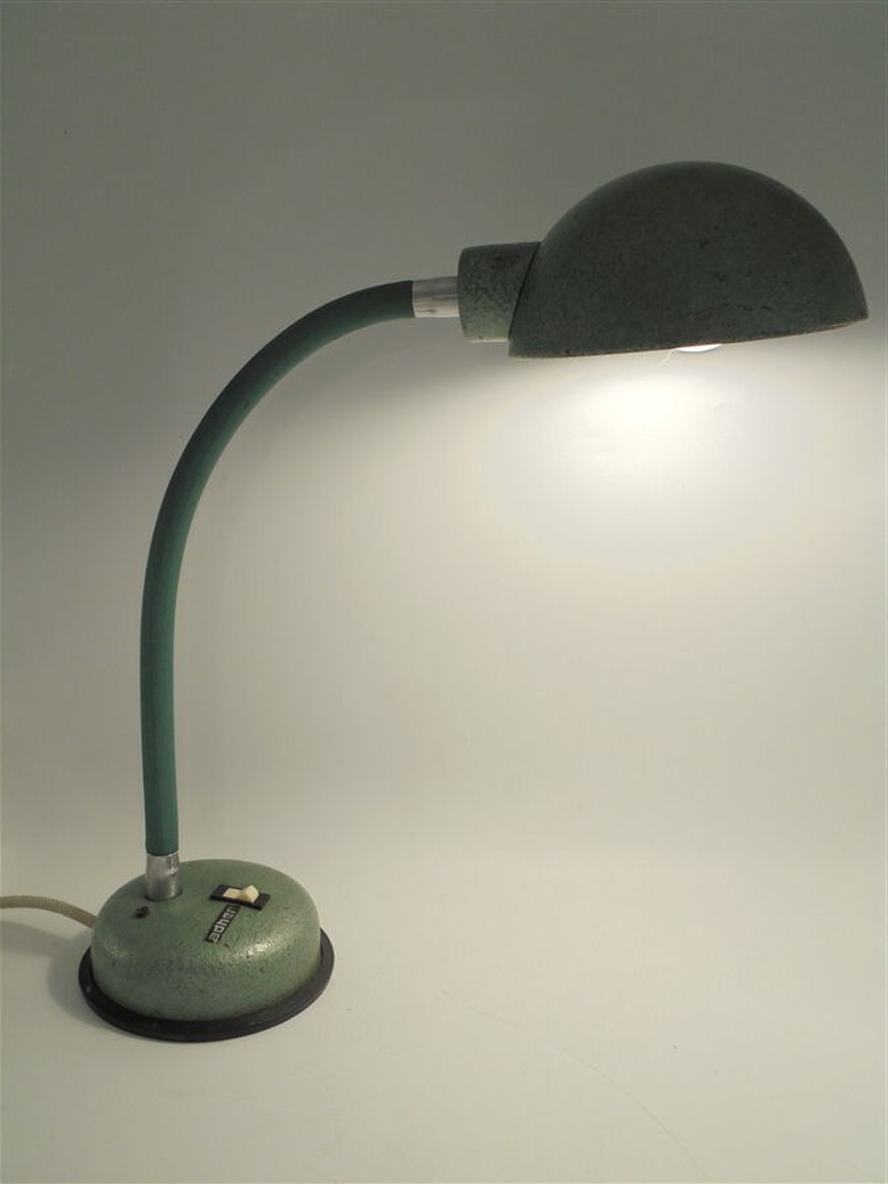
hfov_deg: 41.8
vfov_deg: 54.0
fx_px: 1163
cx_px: 444
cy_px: 592
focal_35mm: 34
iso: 100
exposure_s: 1/50
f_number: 4
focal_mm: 6.1
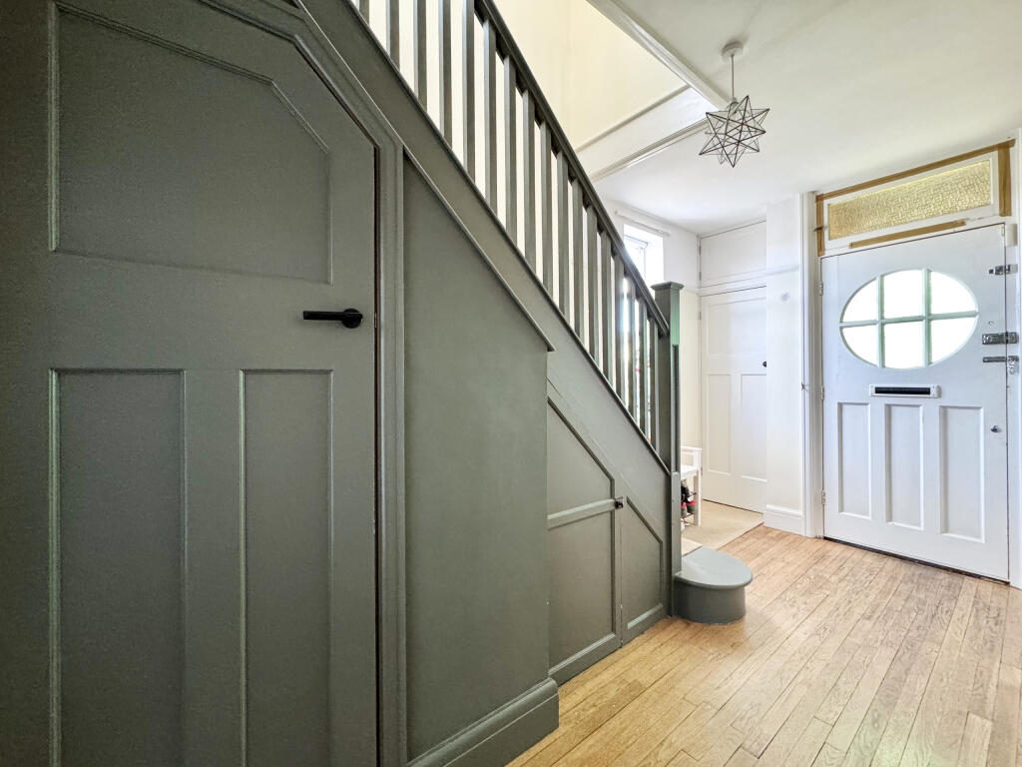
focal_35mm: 14
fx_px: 413
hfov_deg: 102.1
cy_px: 384
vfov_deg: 85.7
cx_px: 511
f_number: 2.2
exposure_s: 1/60
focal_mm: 2.22
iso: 640
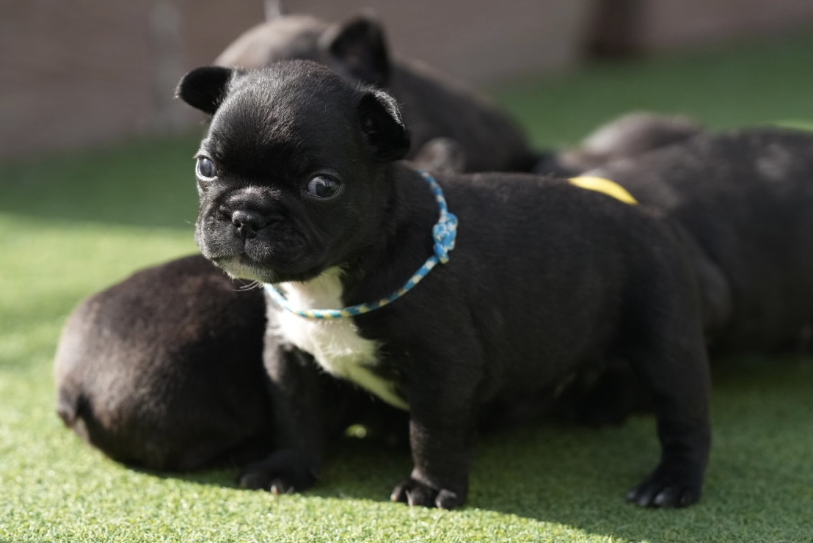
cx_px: 406
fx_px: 3050
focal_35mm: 135
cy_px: 272
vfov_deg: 10.2
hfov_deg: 15.2
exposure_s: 1/3200
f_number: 4
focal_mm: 135
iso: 1250
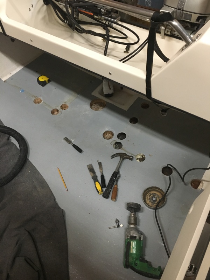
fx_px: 235
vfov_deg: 61.7
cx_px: 105
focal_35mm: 29
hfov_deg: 48.2
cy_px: 140
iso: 200
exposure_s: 1/20
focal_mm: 4.15
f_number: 2.2
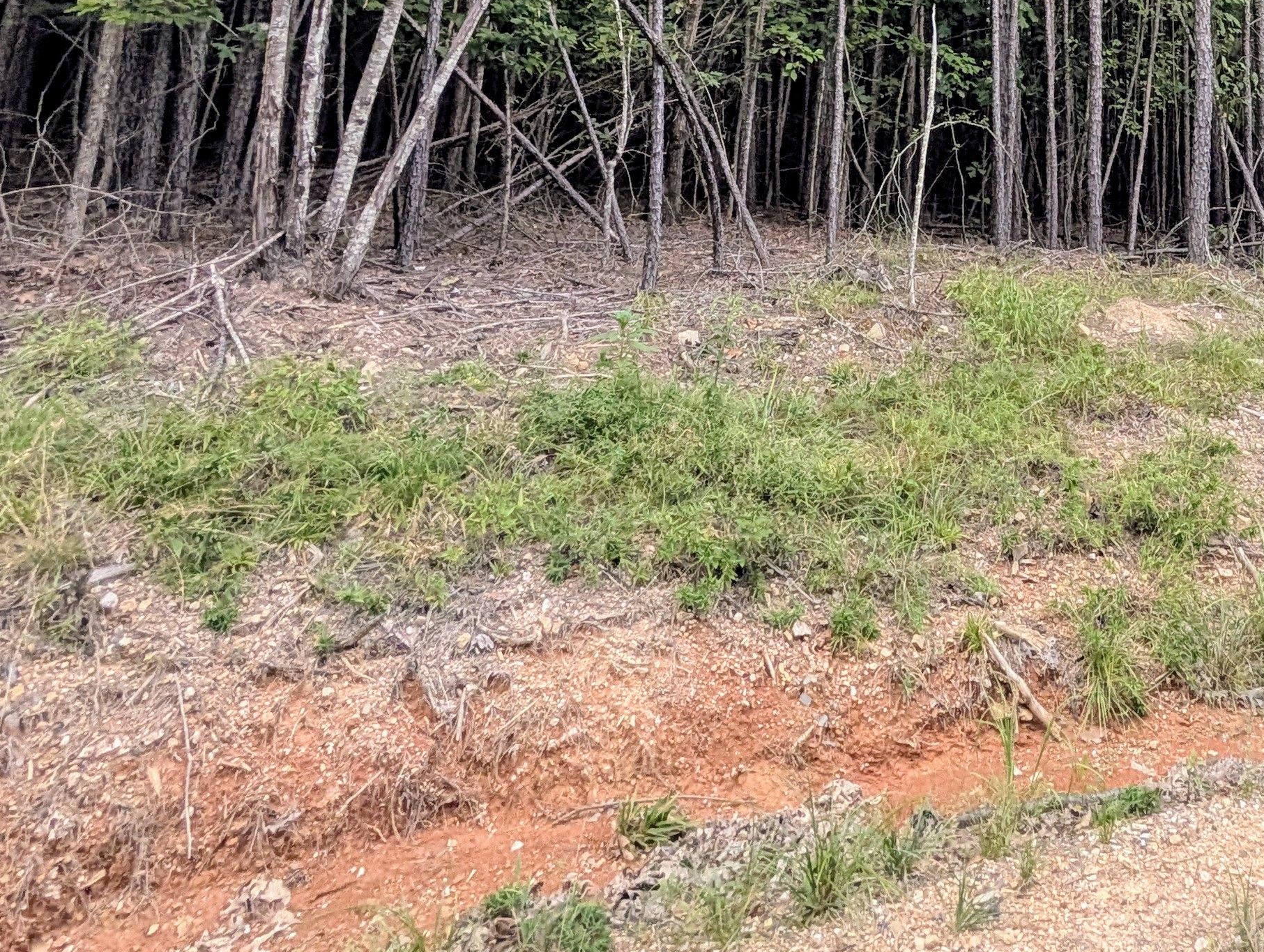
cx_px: 1031
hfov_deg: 59.5
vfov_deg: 41.3
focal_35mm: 27
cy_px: -91
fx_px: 987
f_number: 1.7
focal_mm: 2.02
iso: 51
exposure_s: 1/802
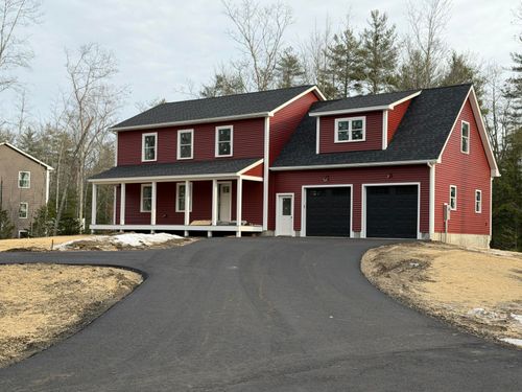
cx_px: 261
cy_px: 196
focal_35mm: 48
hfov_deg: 39.7
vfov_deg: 30.3
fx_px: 724
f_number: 1.78
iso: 64
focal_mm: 6.76
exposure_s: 1/794
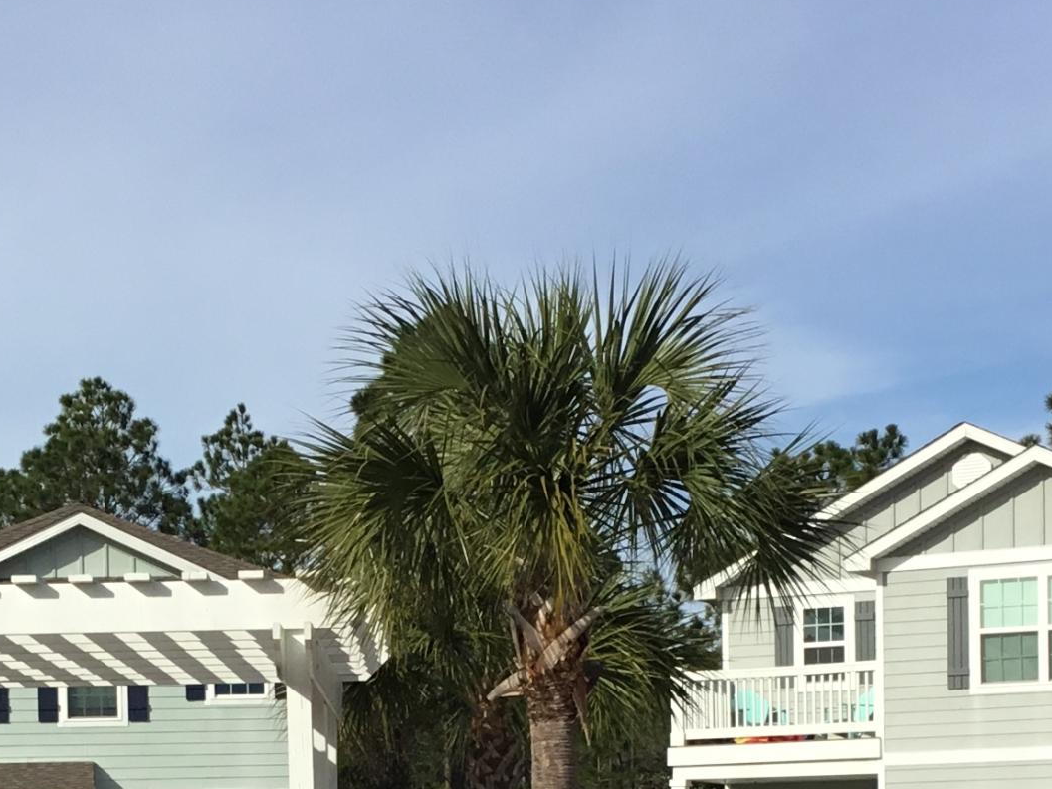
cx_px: 365
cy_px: 866
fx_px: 2675
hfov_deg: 22.2
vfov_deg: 16.3
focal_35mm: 88
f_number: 2.4
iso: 25
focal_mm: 3.3
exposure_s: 1/1664
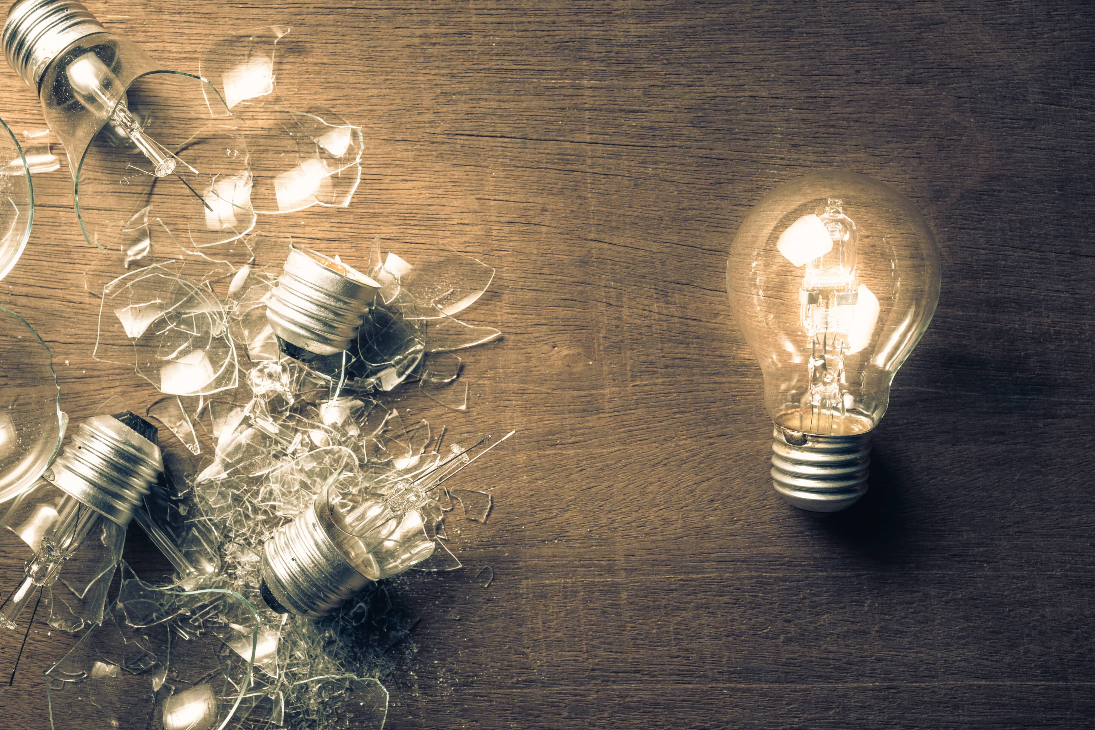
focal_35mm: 44
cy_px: 365
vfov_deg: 30.5
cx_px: 548
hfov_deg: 44.5
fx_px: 1338
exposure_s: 1/250
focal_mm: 29.2
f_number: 6.4
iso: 200
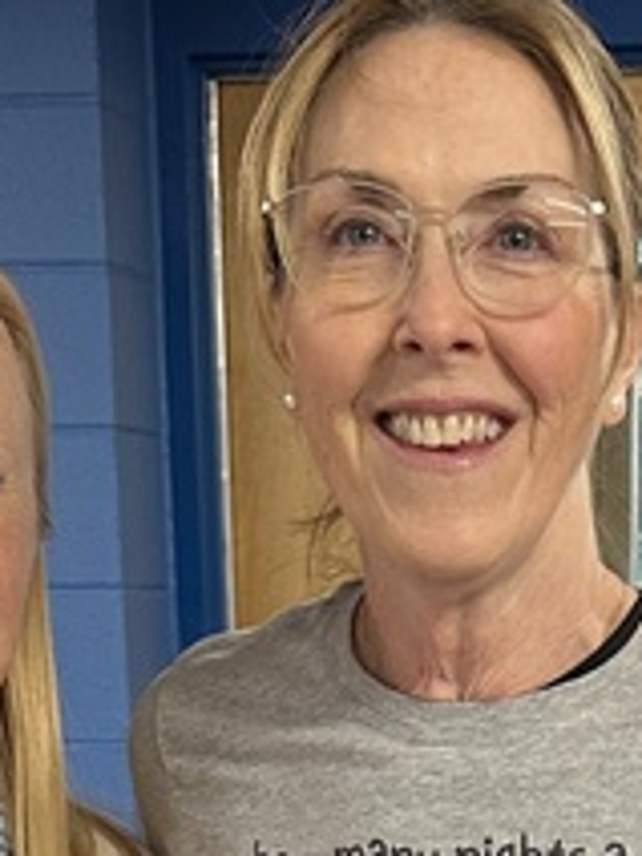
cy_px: 1550
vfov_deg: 14.8
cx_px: 521
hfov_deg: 12.7
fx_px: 2869
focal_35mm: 116
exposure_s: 1/60
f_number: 1.78
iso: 250
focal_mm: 6.86
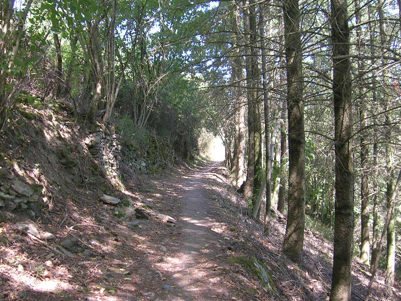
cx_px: 179
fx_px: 452
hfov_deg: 47.8
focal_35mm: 39
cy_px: 166
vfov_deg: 36.8
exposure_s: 1/30
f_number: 2.8
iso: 57
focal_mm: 5.4
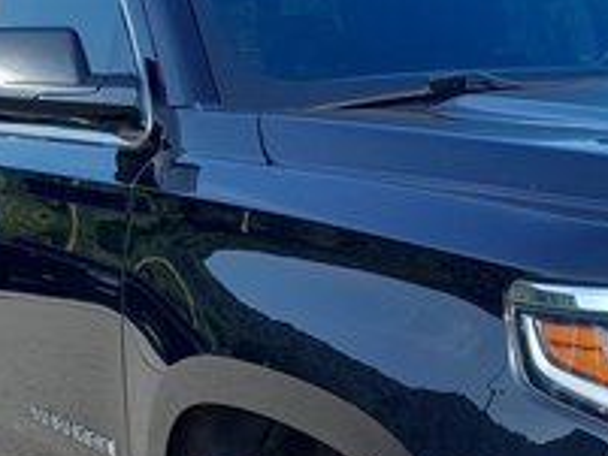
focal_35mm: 86
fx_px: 1511
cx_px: 672
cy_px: 450
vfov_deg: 16.8
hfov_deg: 21.5
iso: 40
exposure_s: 1/239
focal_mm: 4
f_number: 1.8
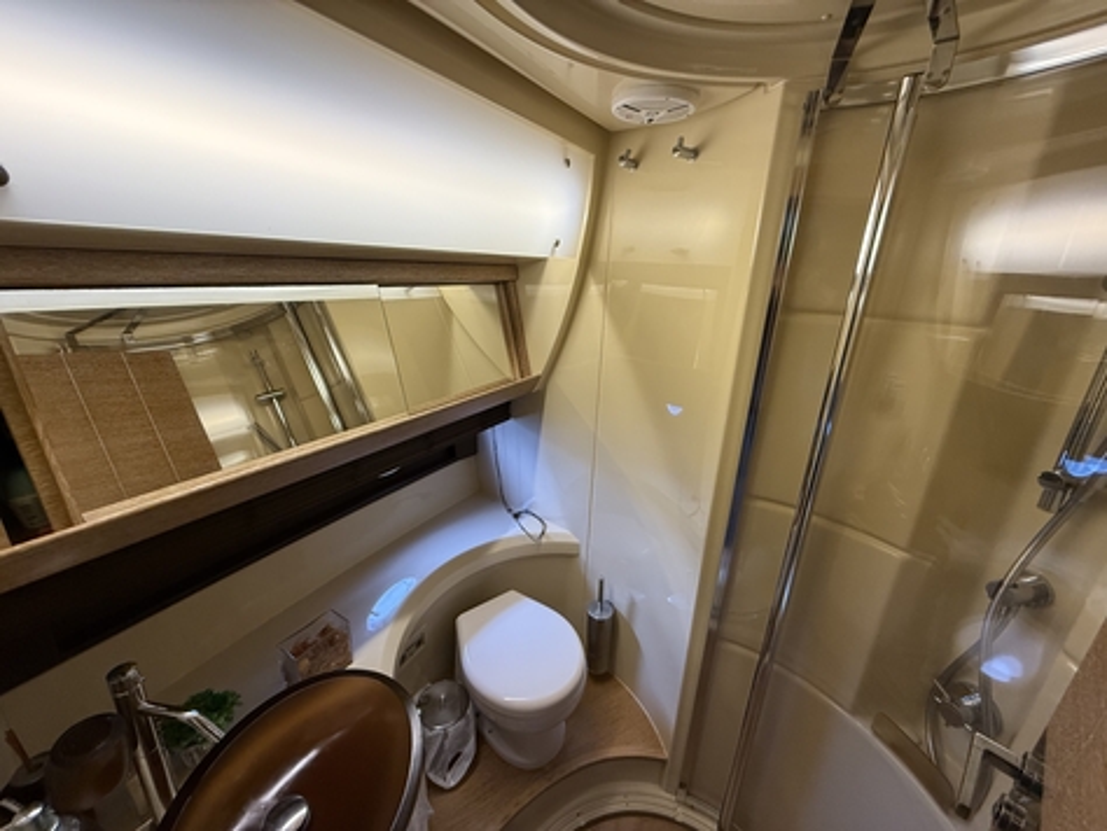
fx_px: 448
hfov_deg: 102.0
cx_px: 554
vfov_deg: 85.7
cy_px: 416
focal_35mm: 14
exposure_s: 1/100
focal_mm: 2.22
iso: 250
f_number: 2.2
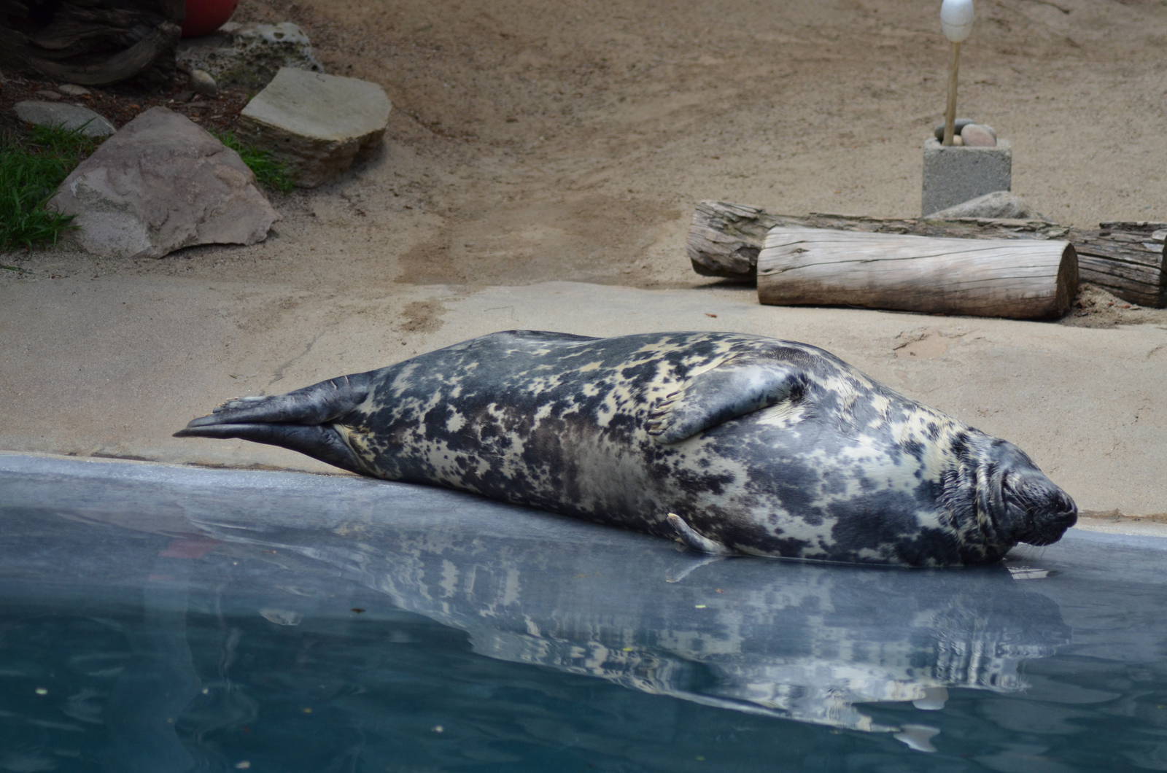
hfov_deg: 9.8
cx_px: 584
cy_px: 386
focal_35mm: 210
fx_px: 6794
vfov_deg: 6.5
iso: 640
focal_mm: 140
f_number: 4.2
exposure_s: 1/1000
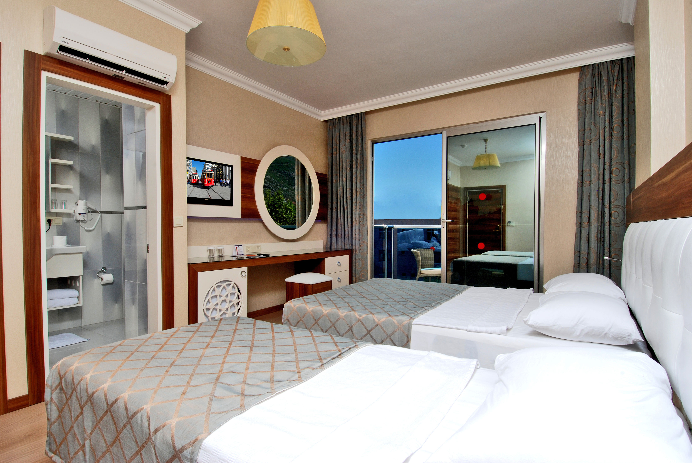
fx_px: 346
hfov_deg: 89.9
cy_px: 232
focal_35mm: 18
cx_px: 346
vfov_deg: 67.5
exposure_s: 1/125
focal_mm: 12
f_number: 22
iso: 100
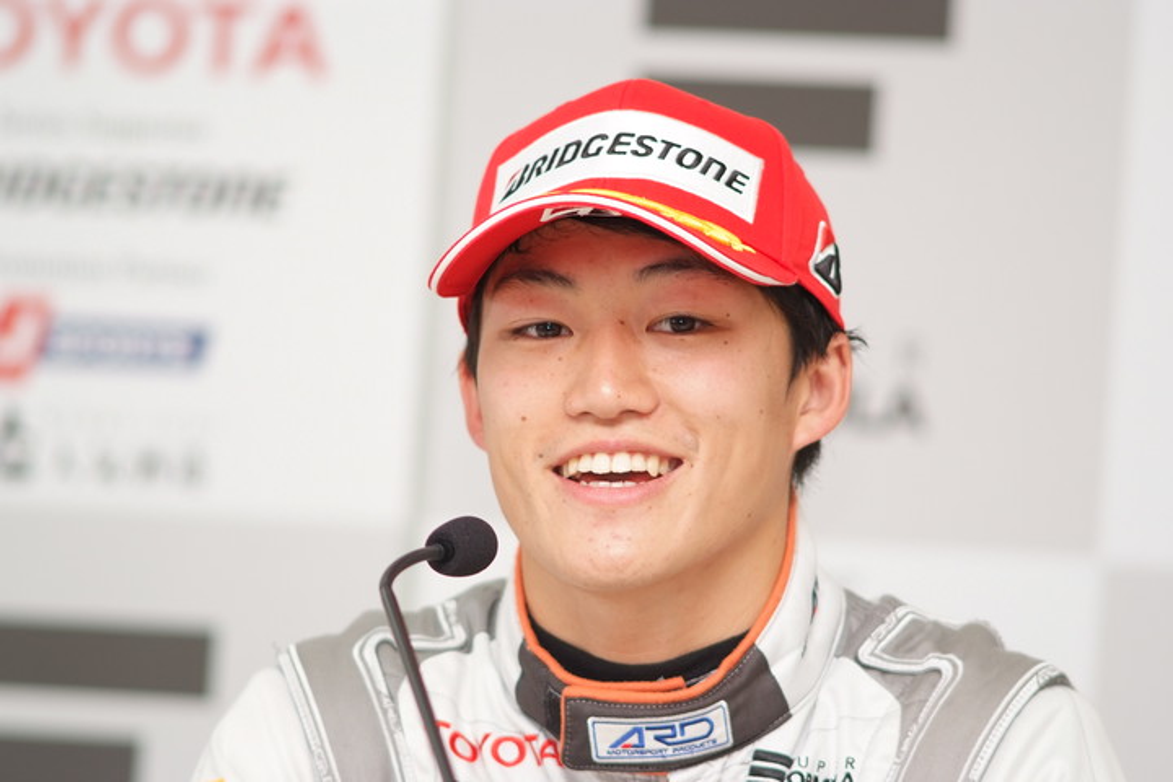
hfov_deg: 7.6
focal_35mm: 270
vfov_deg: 5.1
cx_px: 586
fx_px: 8797
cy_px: 391
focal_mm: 180
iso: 400
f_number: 2.8
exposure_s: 1/125
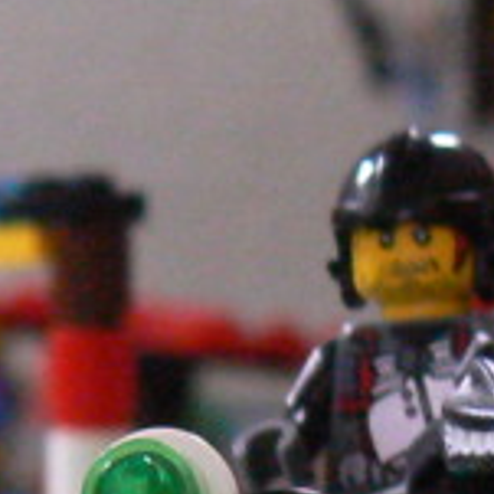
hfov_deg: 3.6
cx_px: -193
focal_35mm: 479
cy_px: 720
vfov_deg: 3.6
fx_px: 7734
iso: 400
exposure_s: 1/8
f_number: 3.2
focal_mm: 16.9
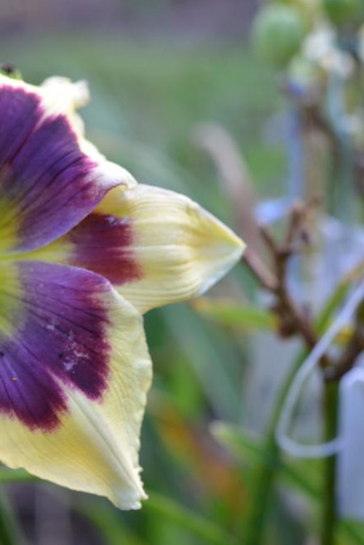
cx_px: -26
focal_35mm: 114
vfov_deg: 17.9
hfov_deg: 11.9
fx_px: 1727
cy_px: 273
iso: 400
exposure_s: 1/100
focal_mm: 50
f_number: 5
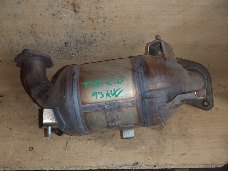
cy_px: 86
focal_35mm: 38
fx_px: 250
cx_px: 114
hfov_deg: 49.0
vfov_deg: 37.7
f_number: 4.6
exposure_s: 1/40
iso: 100
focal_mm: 6.83
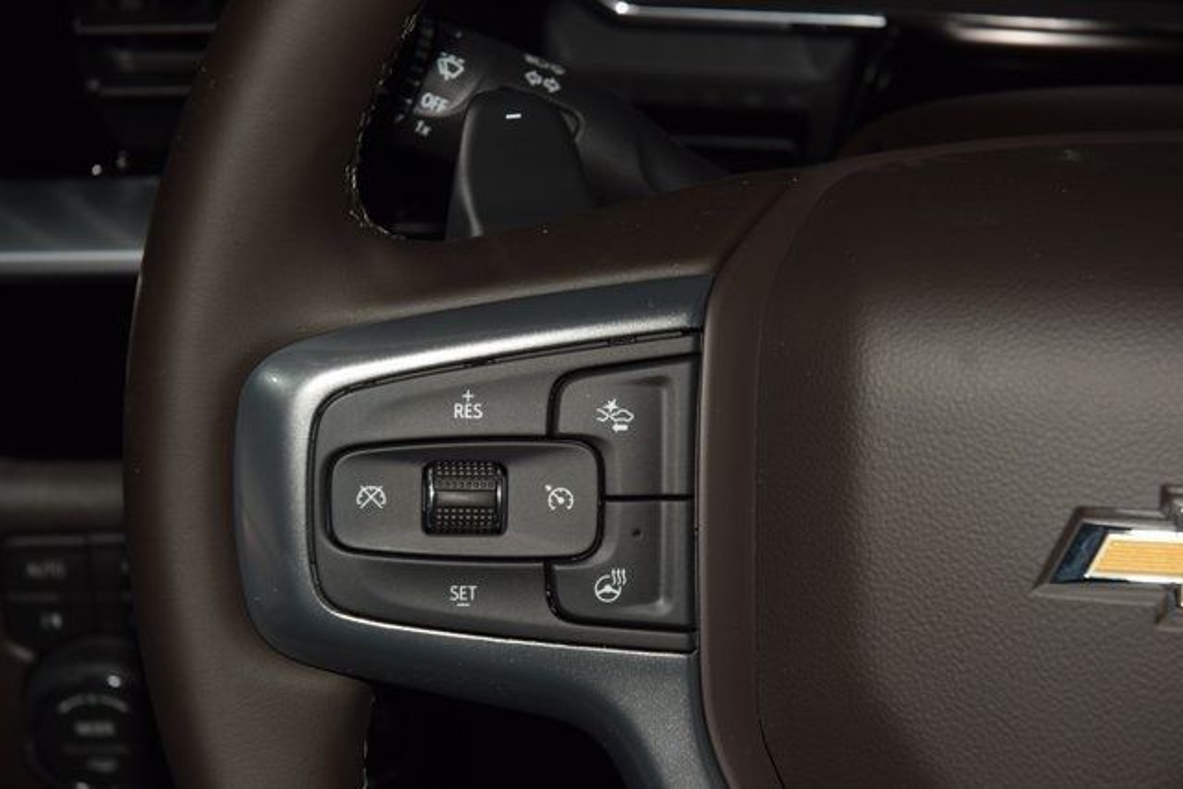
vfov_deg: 13.0
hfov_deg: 19.5
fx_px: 3451
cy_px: 394
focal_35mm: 105
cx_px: 592
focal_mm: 70
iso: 100
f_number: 8
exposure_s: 1/125
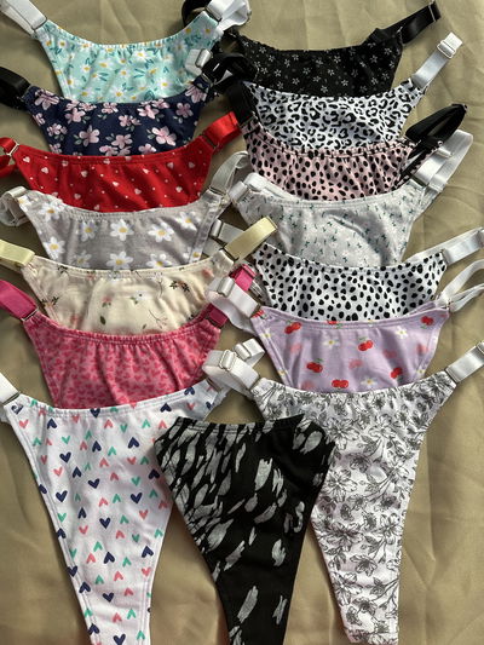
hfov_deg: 56.8
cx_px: 242
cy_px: 322
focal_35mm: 24
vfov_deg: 71.6
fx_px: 447
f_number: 1.78
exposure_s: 1/121
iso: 200
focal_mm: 6.86
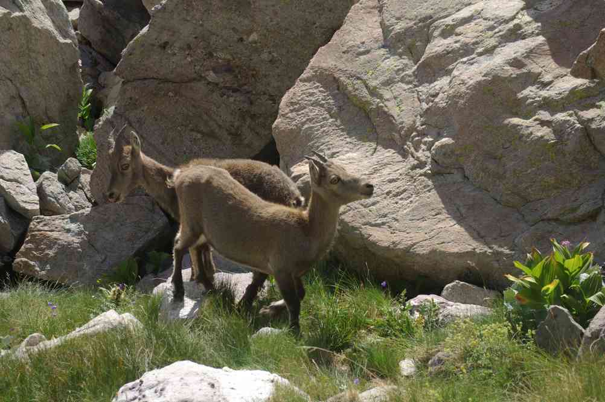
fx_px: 1385
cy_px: 201
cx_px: 302
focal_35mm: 82
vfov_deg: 16.5
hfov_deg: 24.6
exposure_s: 1/125
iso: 100
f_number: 8
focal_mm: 55
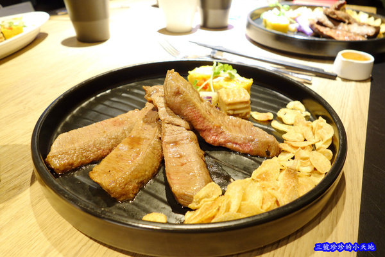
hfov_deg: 65.5
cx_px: 192
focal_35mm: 28
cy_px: 128
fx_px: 299
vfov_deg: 46.4
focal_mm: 10.4
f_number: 3.5
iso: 250
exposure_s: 1/4
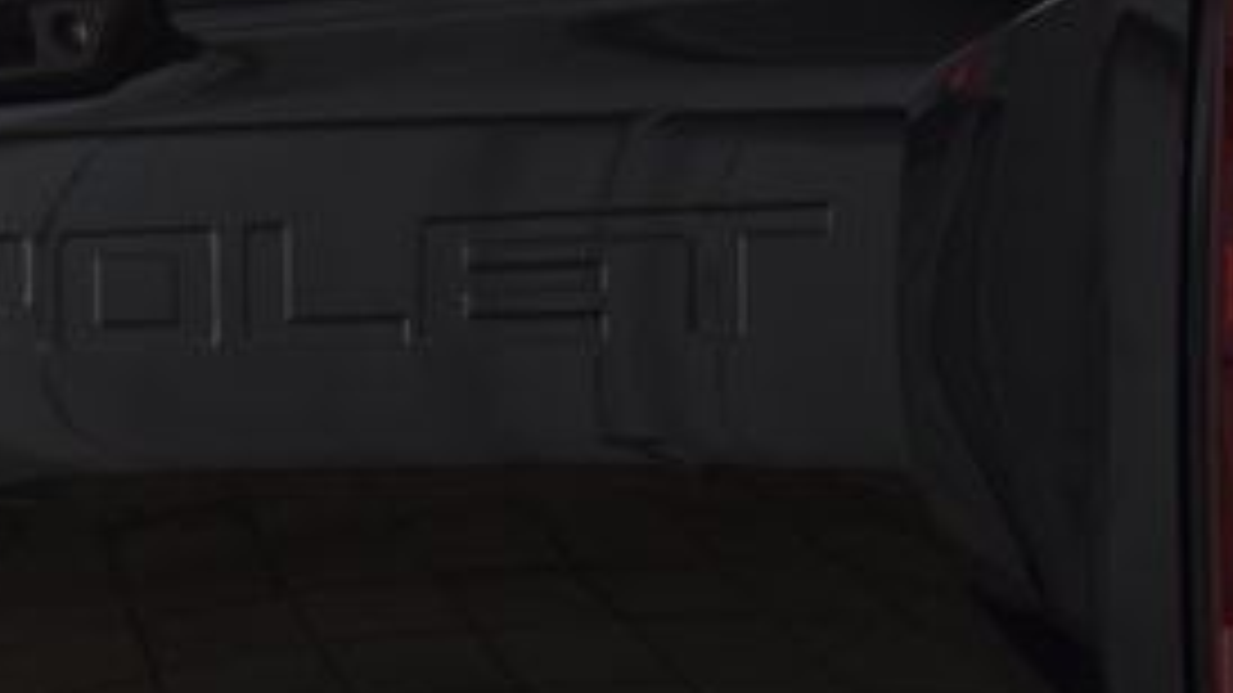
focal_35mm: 125
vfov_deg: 9.6
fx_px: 4086
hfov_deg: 17.1
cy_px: 812
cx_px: 504
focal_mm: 34
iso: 720
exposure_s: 1/15
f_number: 6.3
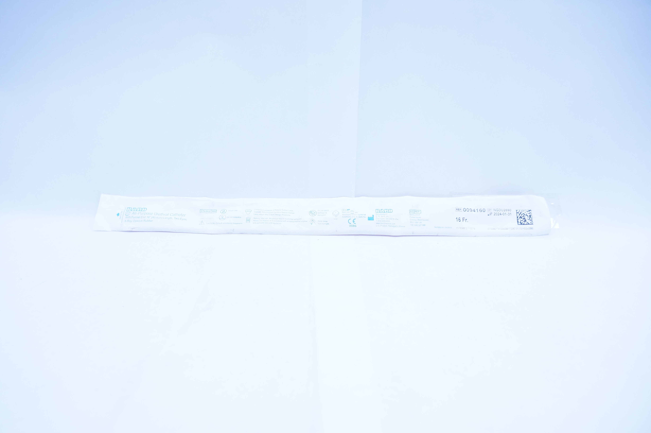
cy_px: 216
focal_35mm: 27
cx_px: 326
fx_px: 488
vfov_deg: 47.8
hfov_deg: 67.4
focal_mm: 18
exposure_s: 1/250
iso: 800
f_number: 4.5
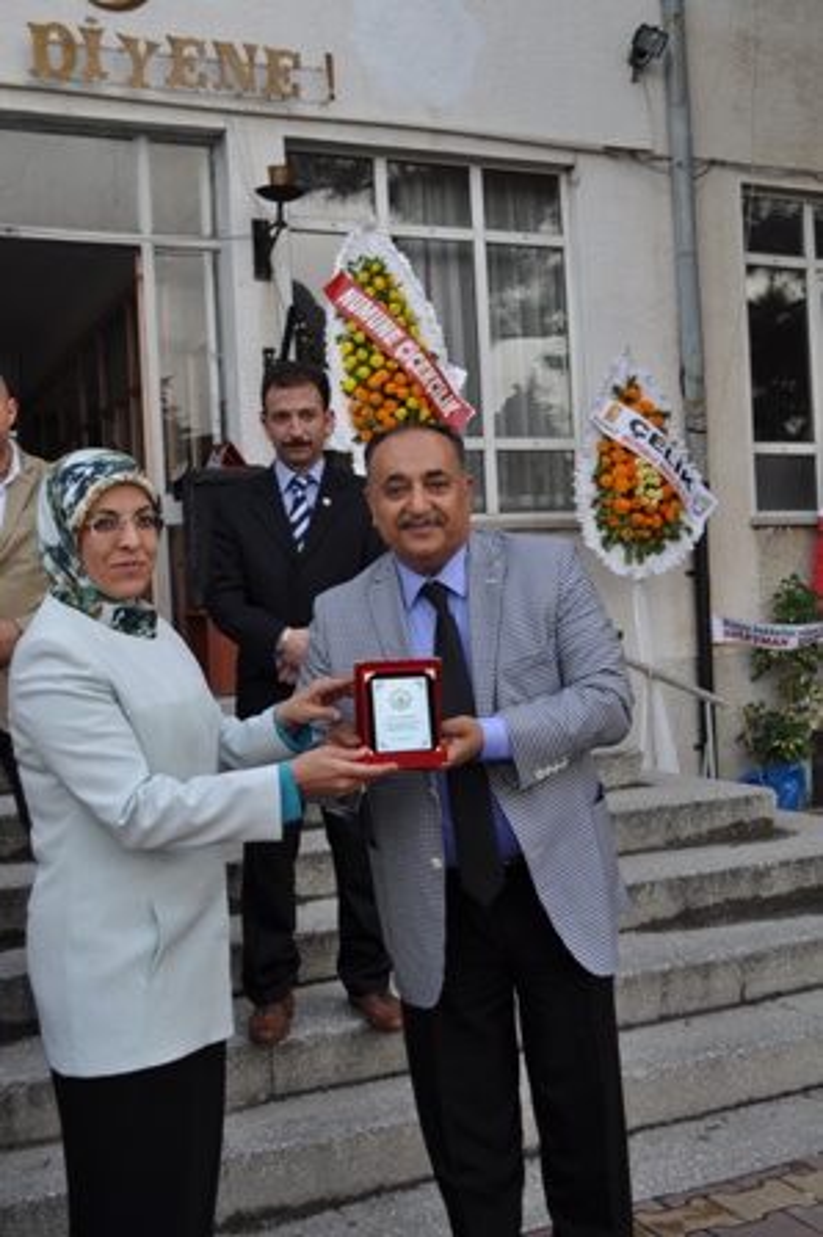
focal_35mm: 39
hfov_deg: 34.2
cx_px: 412
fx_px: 1339
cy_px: 618
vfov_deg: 49.6
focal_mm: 26
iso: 200
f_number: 5.6
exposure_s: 1/125
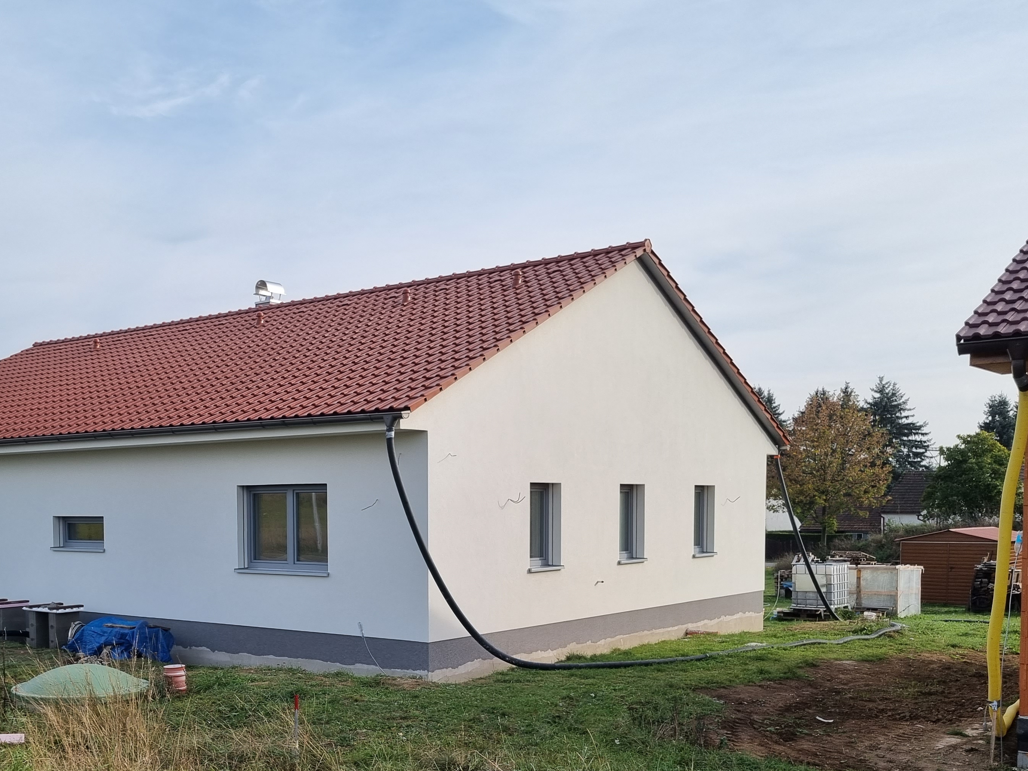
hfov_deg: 47.2
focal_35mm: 39
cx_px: 355
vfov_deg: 36.0
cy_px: 571
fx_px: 1158
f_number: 1.8
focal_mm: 5.4
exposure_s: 1/2088
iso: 50
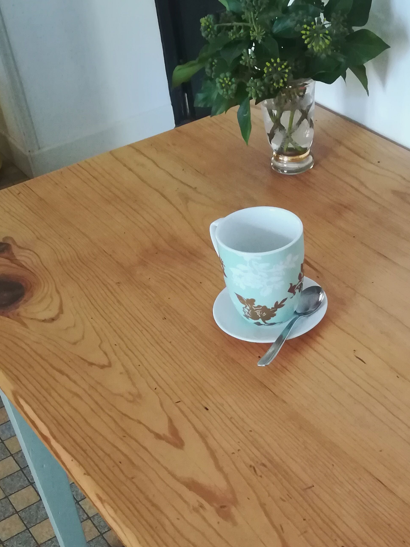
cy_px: 385
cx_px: 312
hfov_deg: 28.1
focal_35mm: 51
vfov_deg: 36.9
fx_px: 805
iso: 500
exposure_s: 1/20
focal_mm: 3.83
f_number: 2.2
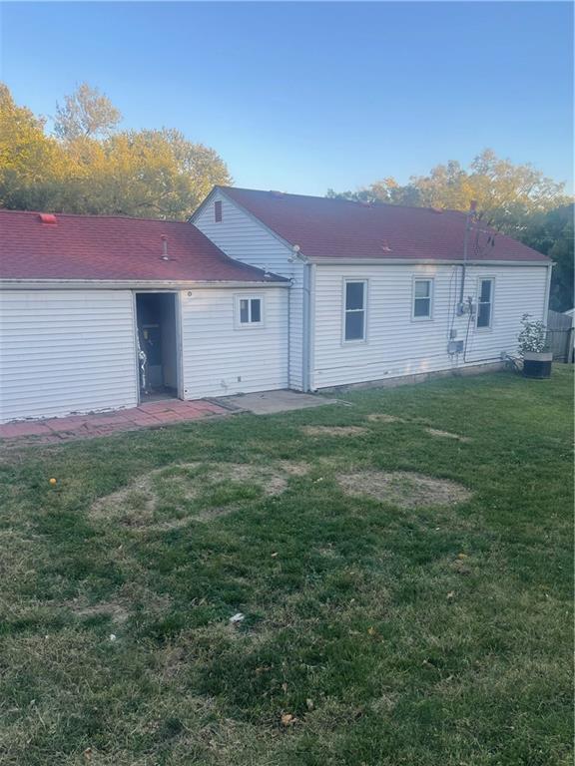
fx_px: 554
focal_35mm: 25
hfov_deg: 54.9
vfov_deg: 69.4
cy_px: 383
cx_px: 288
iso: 32
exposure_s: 1/501
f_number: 1.6
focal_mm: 5.1
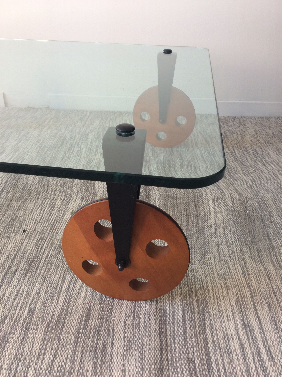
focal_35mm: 32
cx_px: 141
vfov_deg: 56.9
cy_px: 188
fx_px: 349
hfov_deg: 44.1
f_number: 2.4
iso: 40
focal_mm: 3.3
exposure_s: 1/50
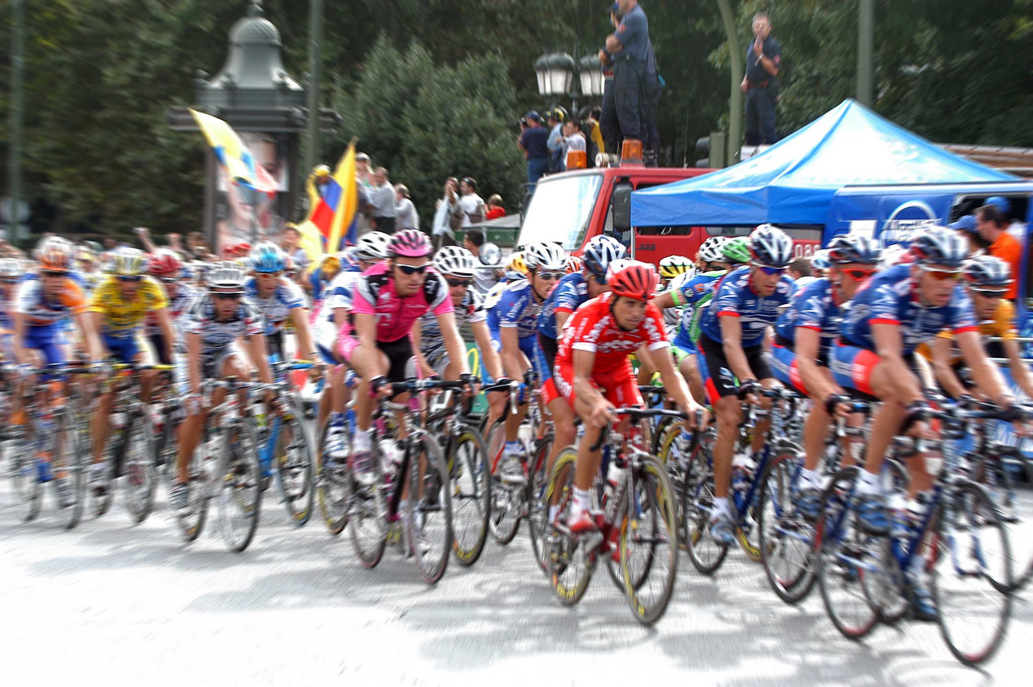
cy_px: 344
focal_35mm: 129
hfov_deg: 15.9
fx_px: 3698
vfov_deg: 10.6
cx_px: 516
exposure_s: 1/200
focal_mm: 86
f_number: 4.5
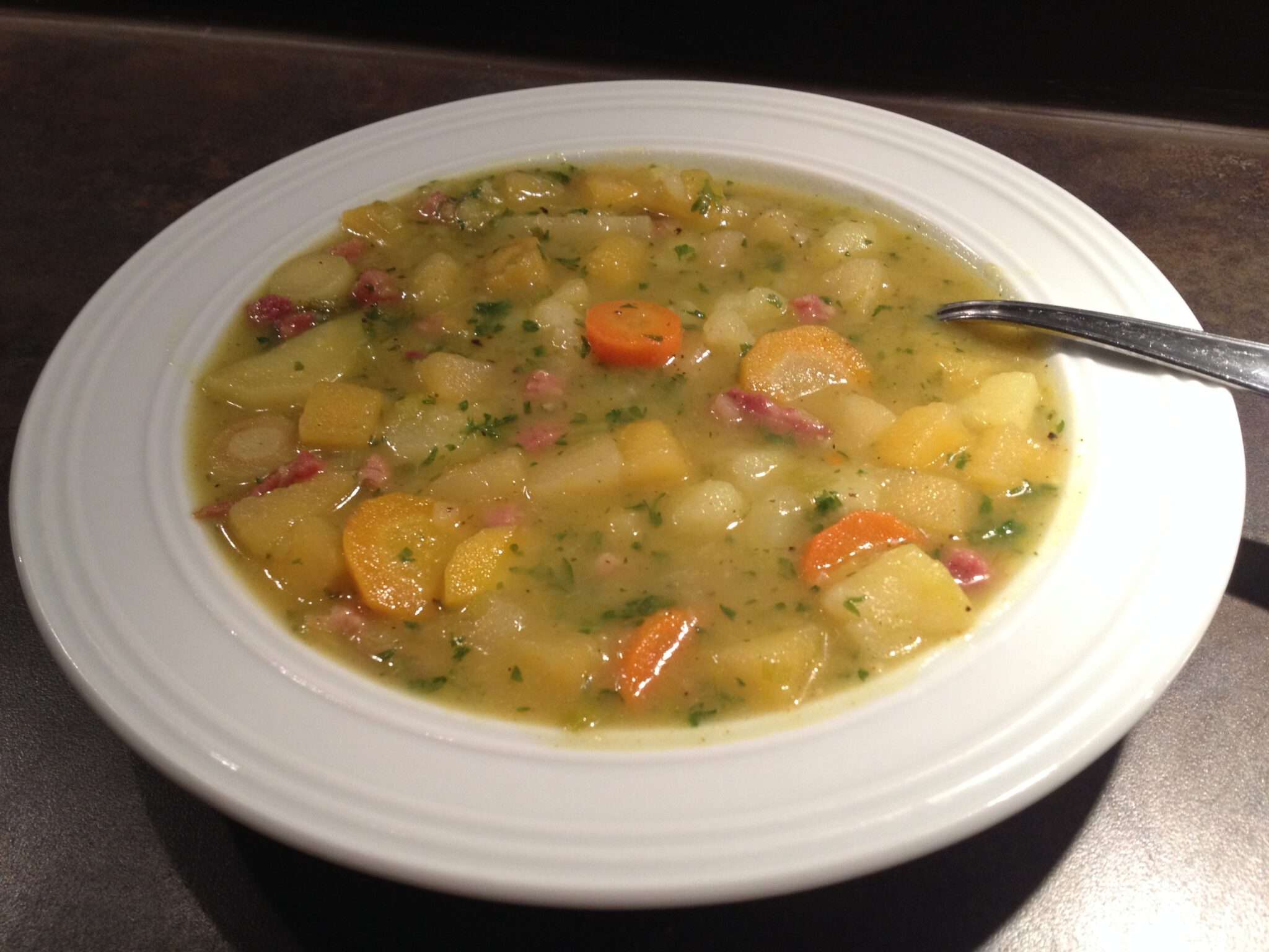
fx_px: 1283
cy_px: 476
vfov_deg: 40.7
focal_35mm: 35
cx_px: 634
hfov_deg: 52.6
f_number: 2.4
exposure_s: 1/20
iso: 125
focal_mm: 4.28
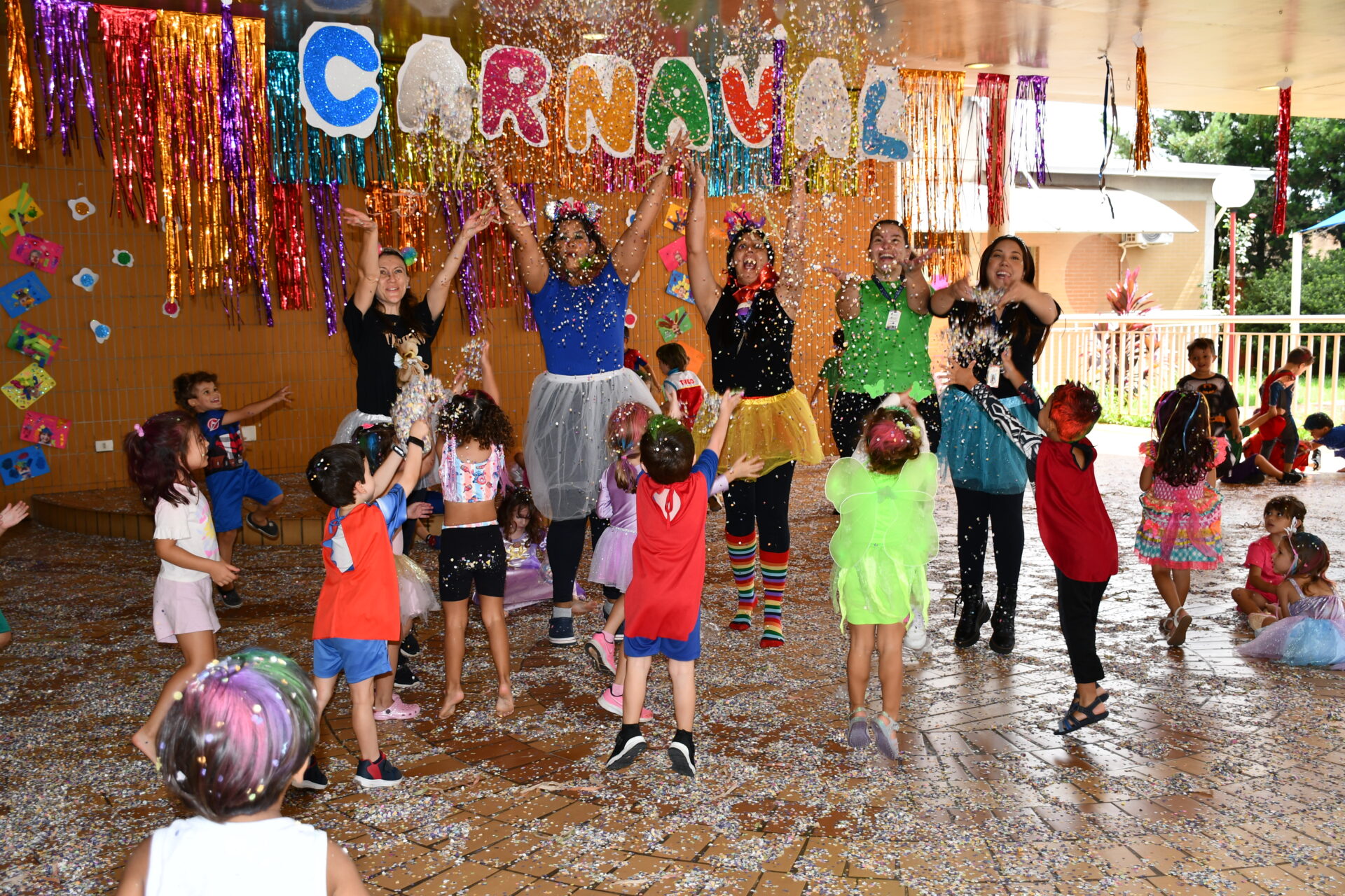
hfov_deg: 53.1
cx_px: 672
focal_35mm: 36
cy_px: 448
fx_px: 1345
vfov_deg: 36.9
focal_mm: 24
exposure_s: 1/200
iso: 200
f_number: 3.8
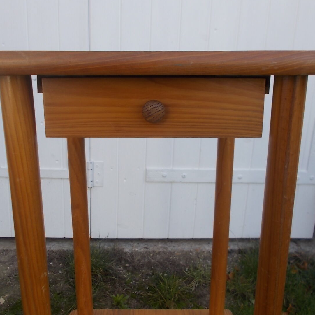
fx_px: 350
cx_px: 153
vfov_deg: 48.4
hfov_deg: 48.4
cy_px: 162
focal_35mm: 34
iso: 80
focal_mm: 4.6
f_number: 3.2
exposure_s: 1/200
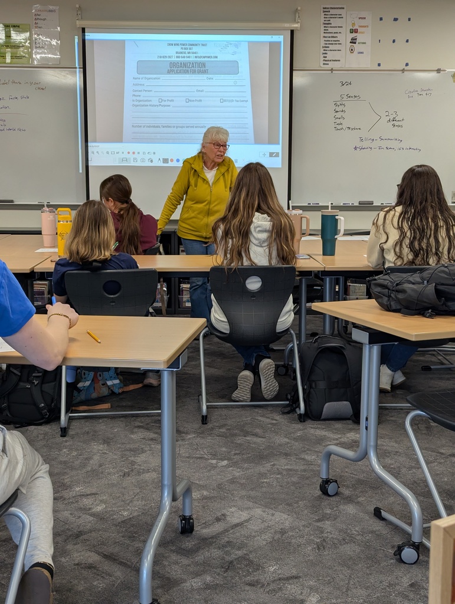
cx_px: 228
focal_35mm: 48
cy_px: 302
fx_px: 839
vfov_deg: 39.6
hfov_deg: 30.3
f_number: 1.85
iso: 151
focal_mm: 6.81
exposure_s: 1/122
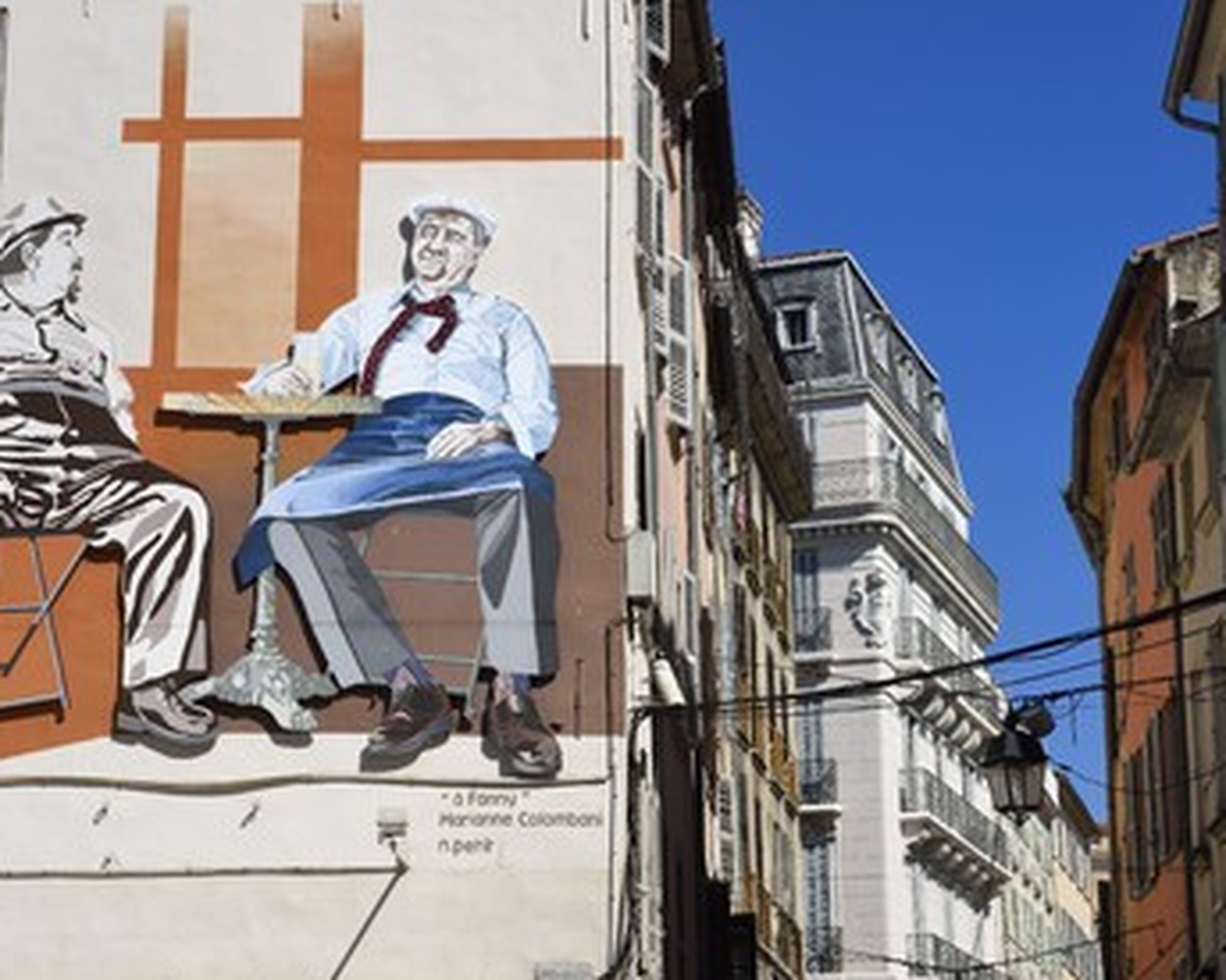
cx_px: 533
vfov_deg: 19.2
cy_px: 492
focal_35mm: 80
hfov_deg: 23.8
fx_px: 2902
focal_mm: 70
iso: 200
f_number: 18
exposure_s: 1/250
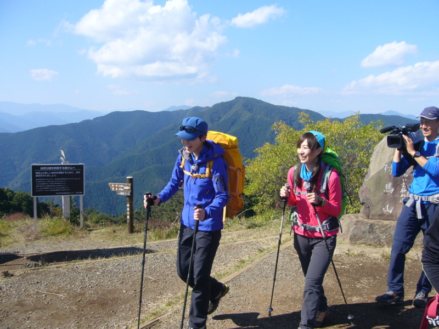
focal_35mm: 35
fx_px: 444
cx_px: 220
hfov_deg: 52.6
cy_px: 164
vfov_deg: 40.7
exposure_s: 1/200
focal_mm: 5.8
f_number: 5.6
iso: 80
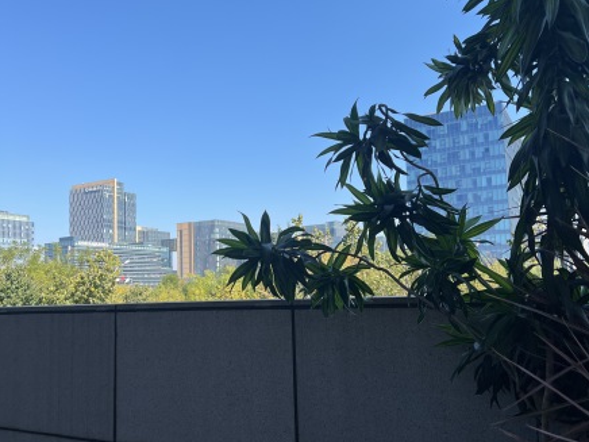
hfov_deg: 52.6
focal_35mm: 35
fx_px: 596
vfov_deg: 40.7
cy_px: 222
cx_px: 294
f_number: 1.5
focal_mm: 5.7
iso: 50
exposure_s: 1/2457
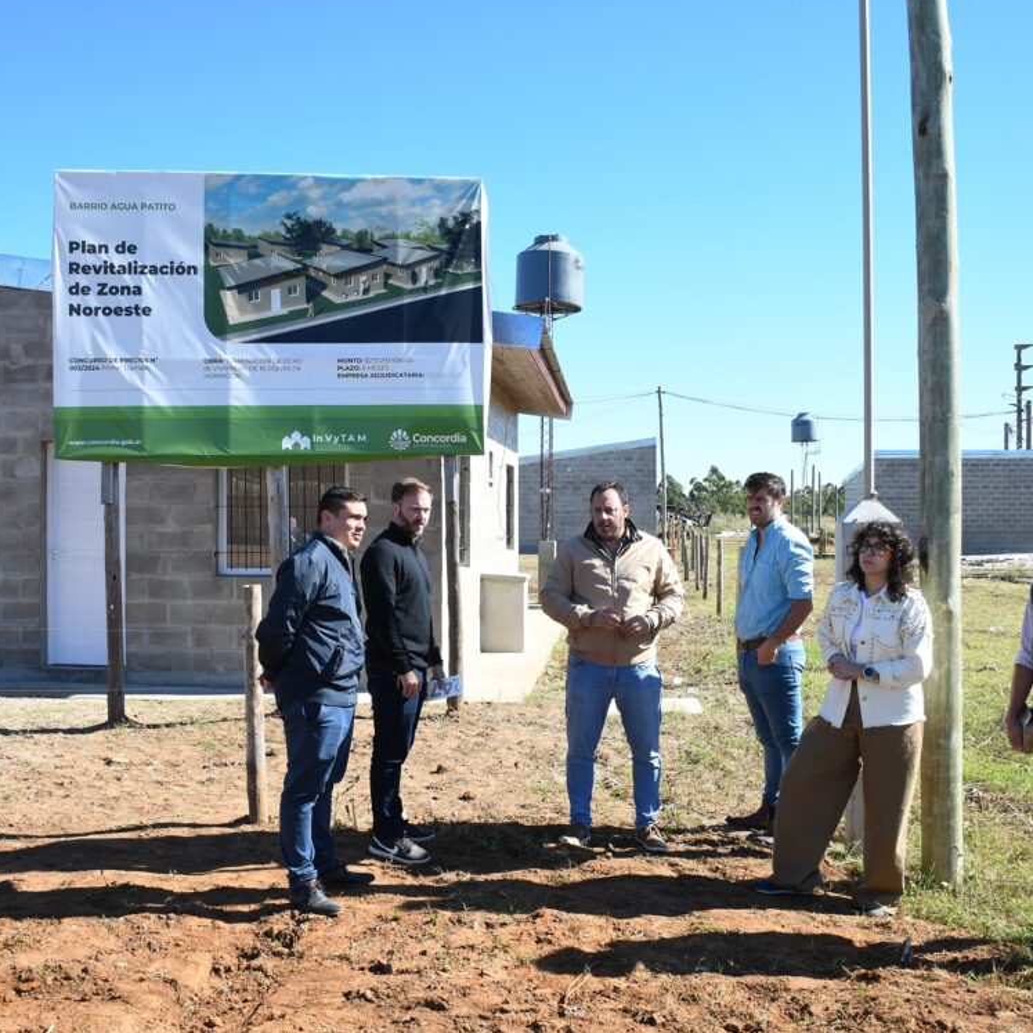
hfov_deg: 47.2
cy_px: 510
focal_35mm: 35
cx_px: 517
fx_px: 1182
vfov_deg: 47.2
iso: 100
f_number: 4.5
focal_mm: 18
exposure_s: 1/400
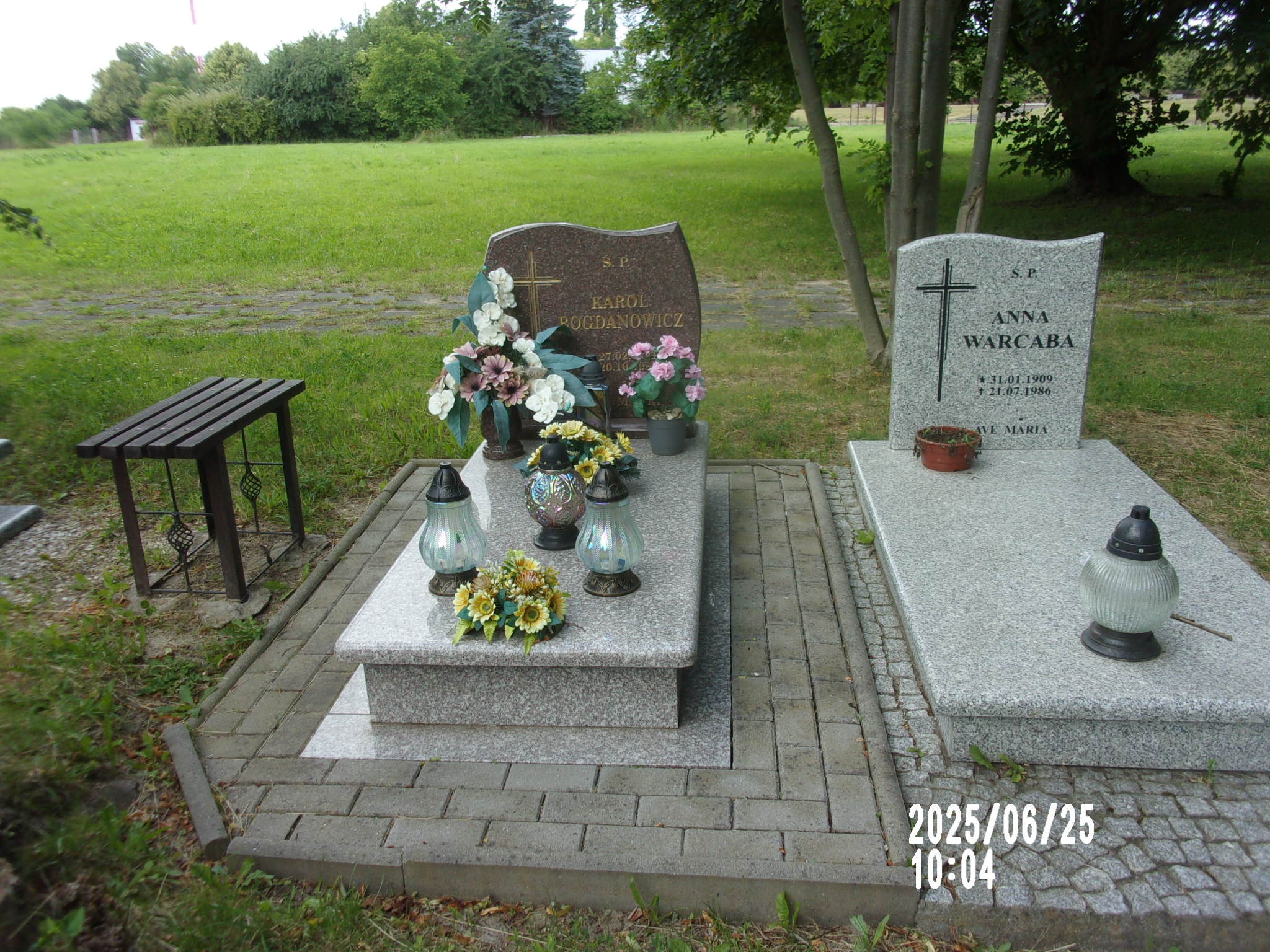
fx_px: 1027
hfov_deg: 63.4
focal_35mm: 28
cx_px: 635
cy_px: 476
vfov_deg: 49.7
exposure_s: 1/140
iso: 80
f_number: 3.9
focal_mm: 5.1
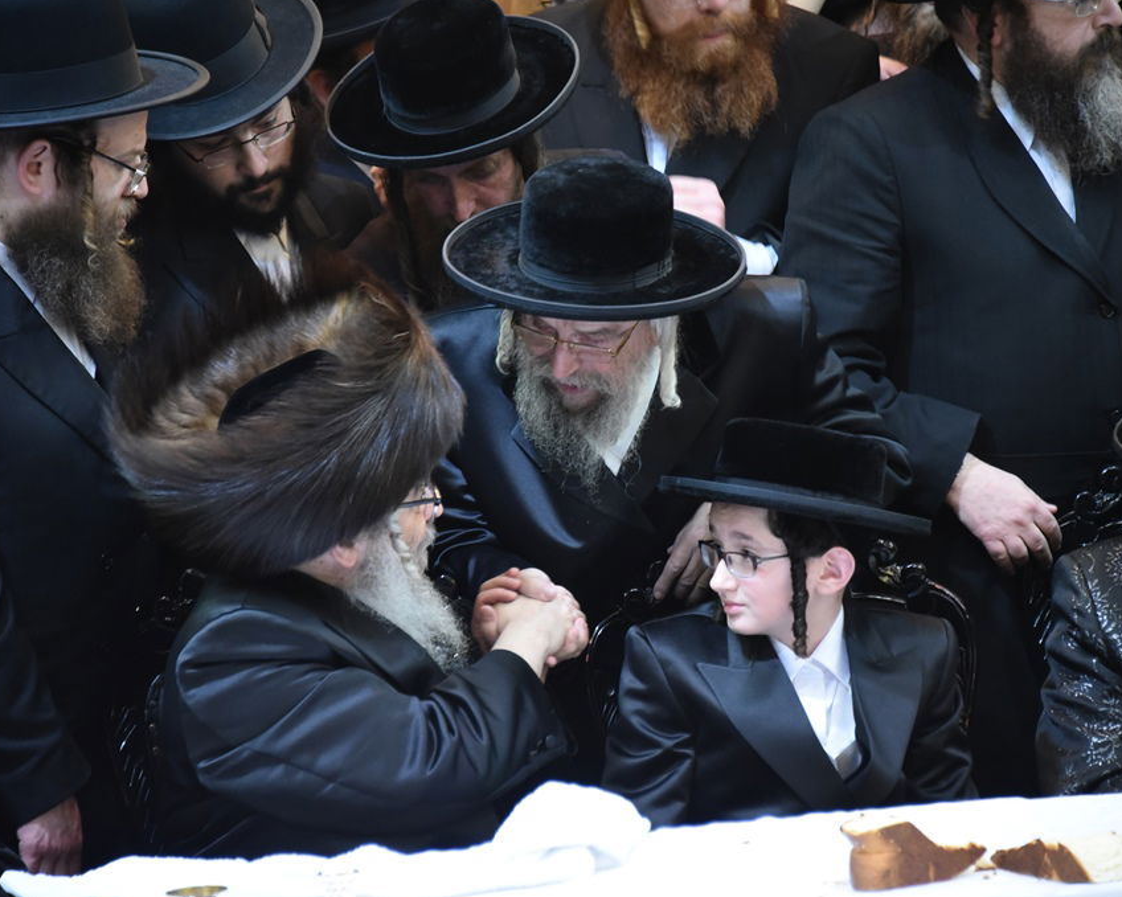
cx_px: 578
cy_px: 448
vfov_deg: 6.5
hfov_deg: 8.1
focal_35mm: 238
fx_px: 7901
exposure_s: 1/60
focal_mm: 210
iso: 4000
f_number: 5.6
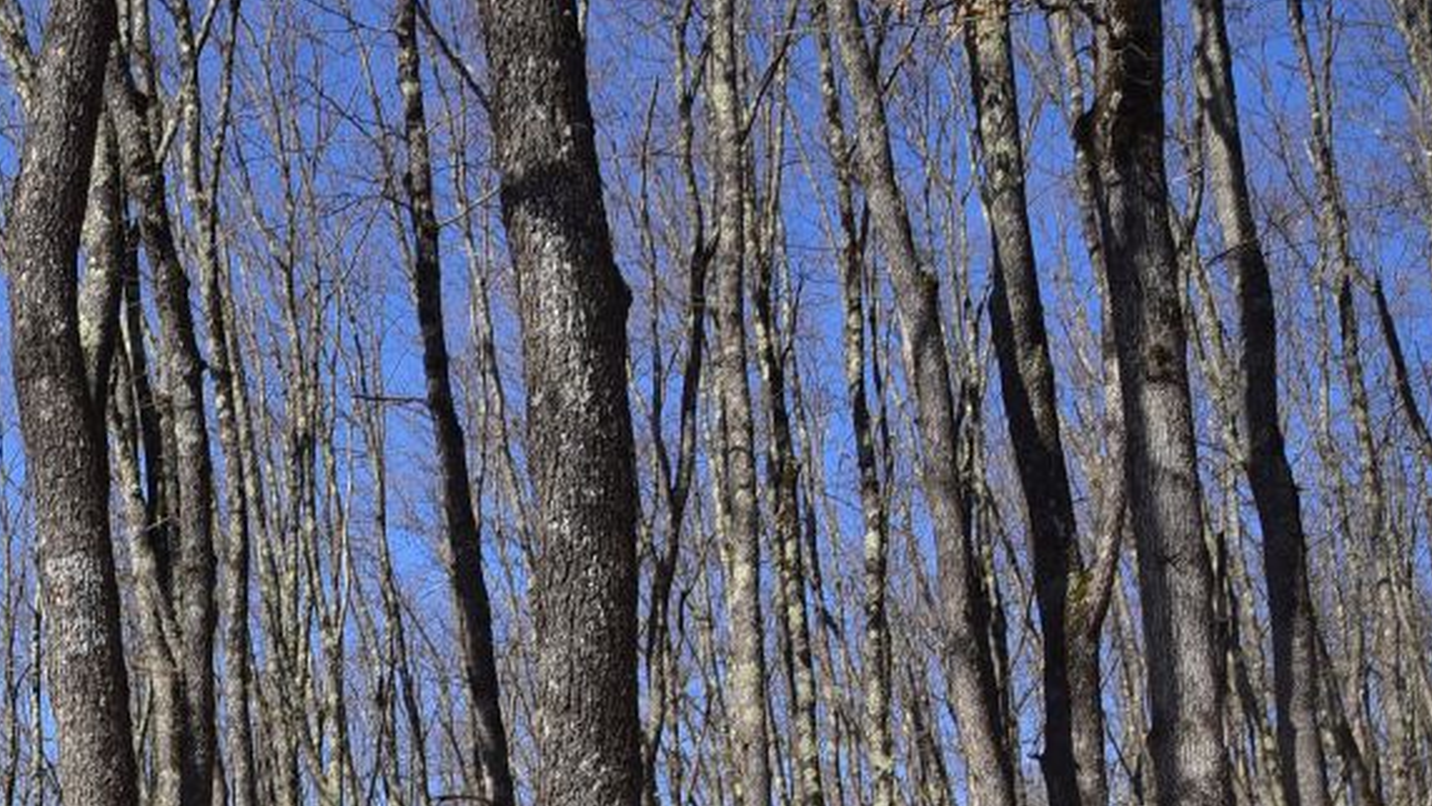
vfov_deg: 10.0
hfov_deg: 17.6
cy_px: 1060
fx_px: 4519
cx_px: 10
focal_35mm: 119
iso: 160
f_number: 13
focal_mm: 50
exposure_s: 1/125
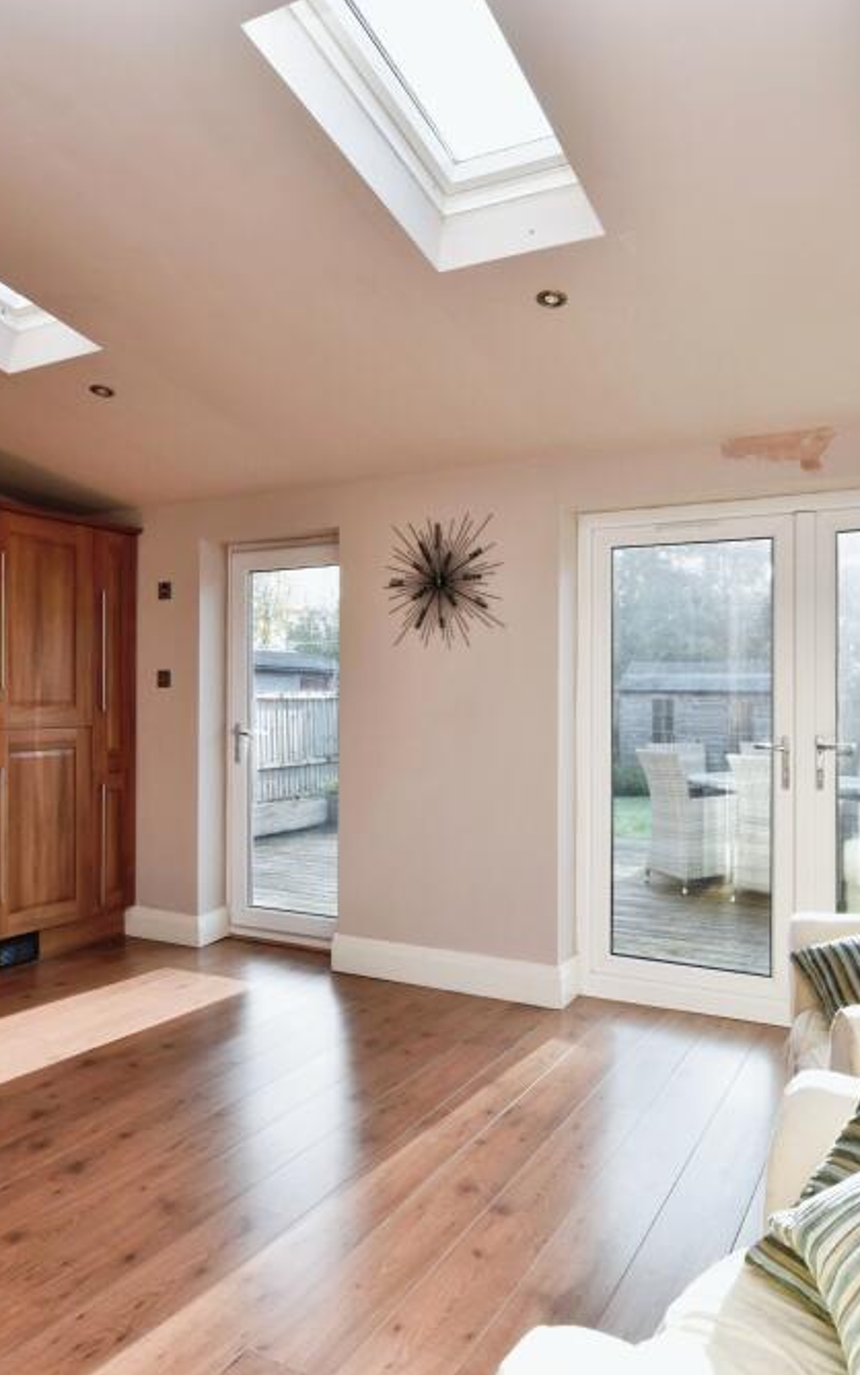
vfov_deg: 72.5
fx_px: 937
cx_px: 405
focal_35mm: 25
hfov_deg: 49.3
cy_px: 680
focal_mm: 16
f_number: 7.1
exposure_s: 1/125
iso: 400
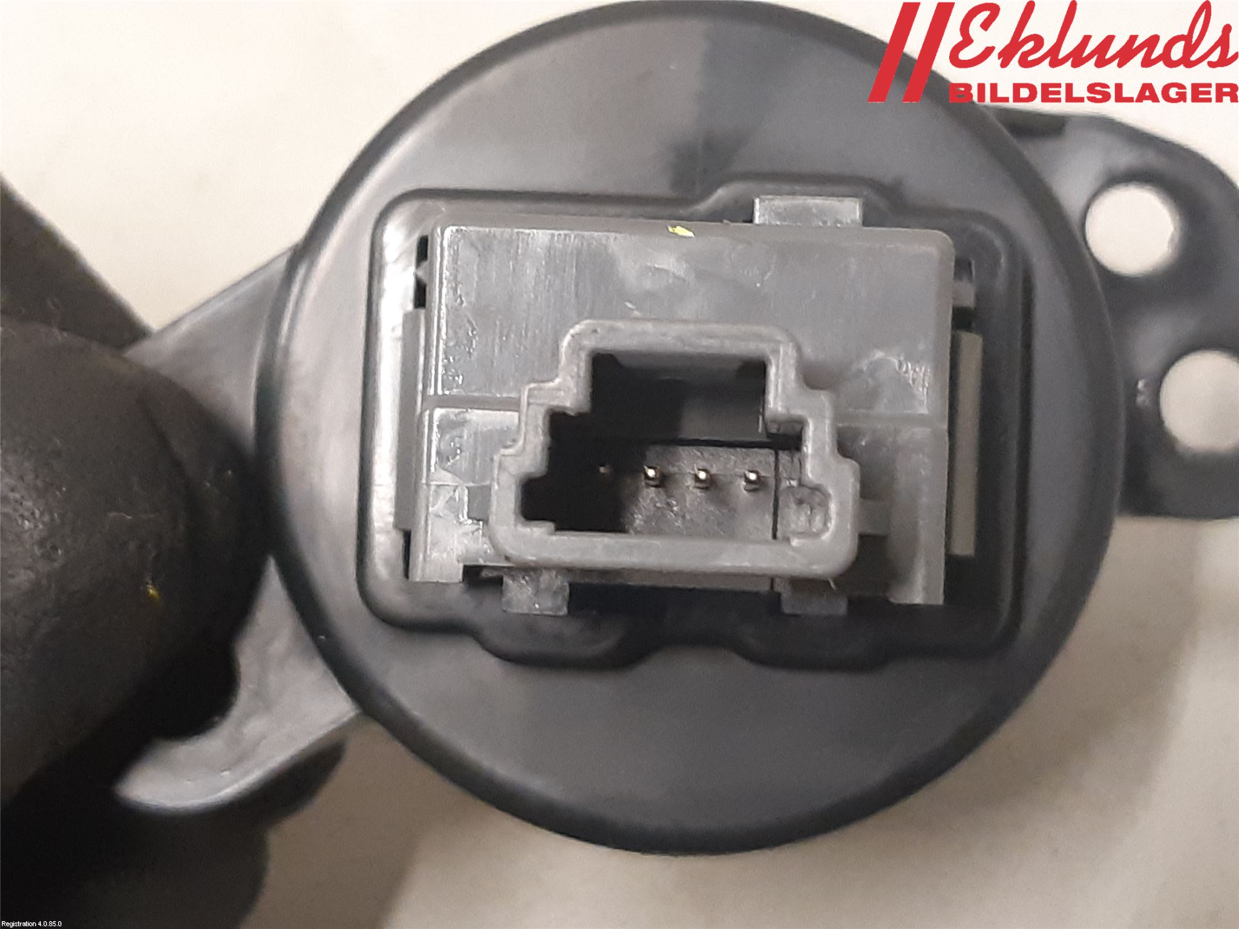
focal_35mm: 26
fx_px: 931
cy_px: 464
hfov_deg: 67.3
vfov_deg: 53.1
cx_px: 620
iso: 250
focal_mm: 3.93
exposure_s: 1/33
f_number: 1.7
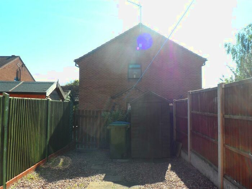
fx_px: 204
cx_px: 126
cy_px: 94
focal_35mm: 28
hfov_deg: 63.4
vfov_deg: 49.7
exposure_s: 1/750
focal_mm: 4.9
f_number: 3.1
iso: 80
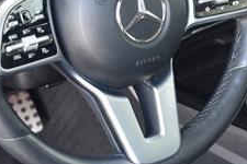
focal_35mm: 123
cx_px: 161
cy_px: 78
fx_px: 842
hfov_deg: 16.6
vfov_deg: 11.2
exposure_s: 1/60
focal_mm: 23
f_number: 3.8
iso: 900
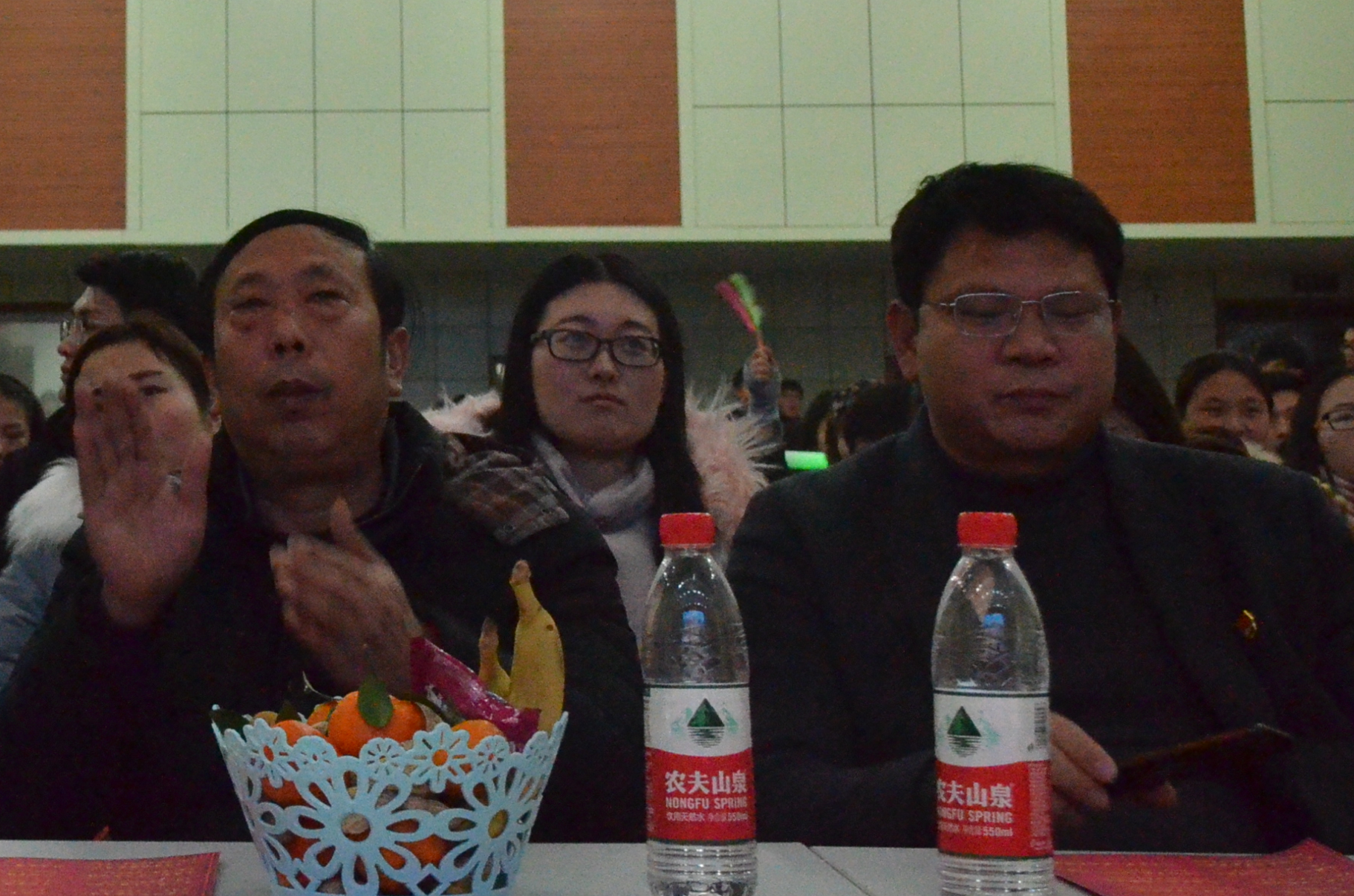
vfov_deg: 18.3
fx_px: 2740
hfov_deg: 26.7
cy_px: 79
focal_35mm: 73
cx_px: 108
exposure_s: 1/125
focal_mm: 24
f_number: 5.6
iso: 4000
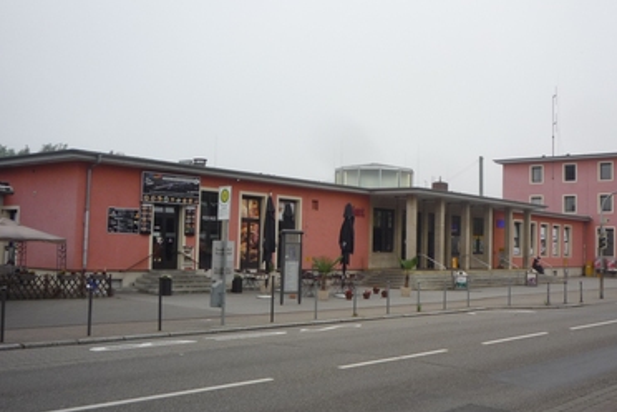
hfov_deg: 45.3
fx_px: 737
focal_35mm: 43
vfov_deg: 31.2
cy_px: 204
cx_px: 352
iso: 100
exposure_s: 1/400
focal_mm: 5.2
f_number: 4
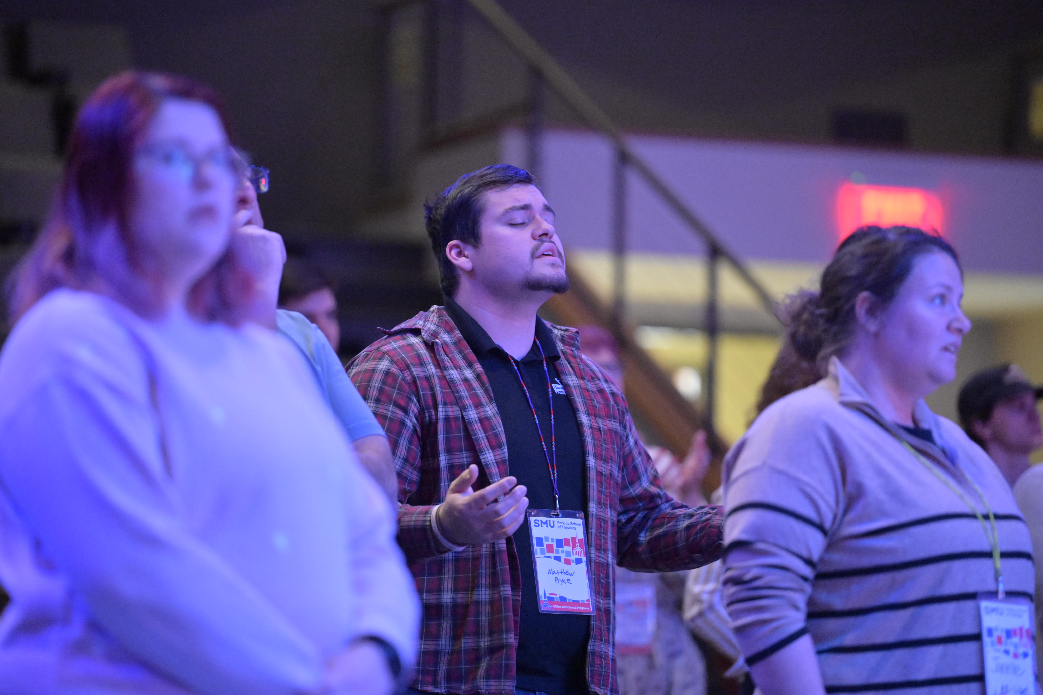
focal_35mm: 175
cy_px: 348
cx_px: 522
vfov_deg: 7.8
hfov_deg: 11.7
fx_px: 5070
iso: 6400
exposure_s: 1/60
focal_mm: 175
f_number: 2.8
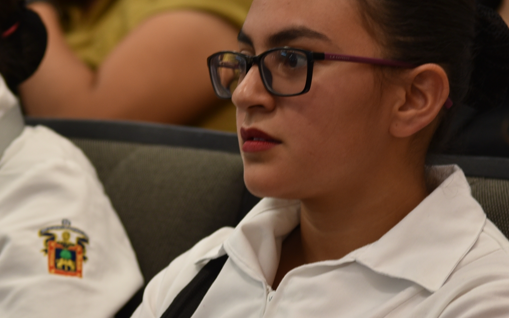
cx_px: 109
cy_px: 188
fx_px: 3996
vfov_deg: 4.6
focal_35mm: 288
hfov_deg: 7.3
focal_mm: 112
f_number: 4
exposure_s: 1/13
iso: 250
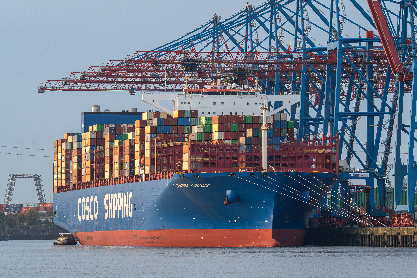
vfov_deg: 4.2
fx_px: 3776
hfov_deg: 6.3
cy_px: 139
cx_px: 208
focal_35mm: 326
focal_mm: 326
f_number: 8
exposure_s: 1/60
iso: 400
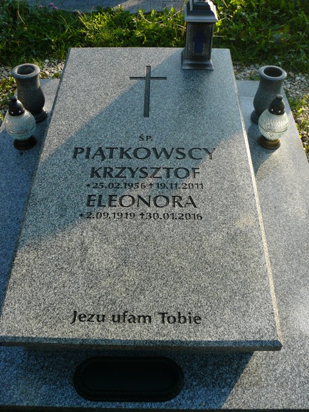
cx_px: 154
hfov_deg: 39.7
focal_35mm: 36
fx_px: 428
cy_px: 206
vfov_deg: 51.4
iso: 100
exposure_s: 1/200
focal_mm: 6
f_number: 4
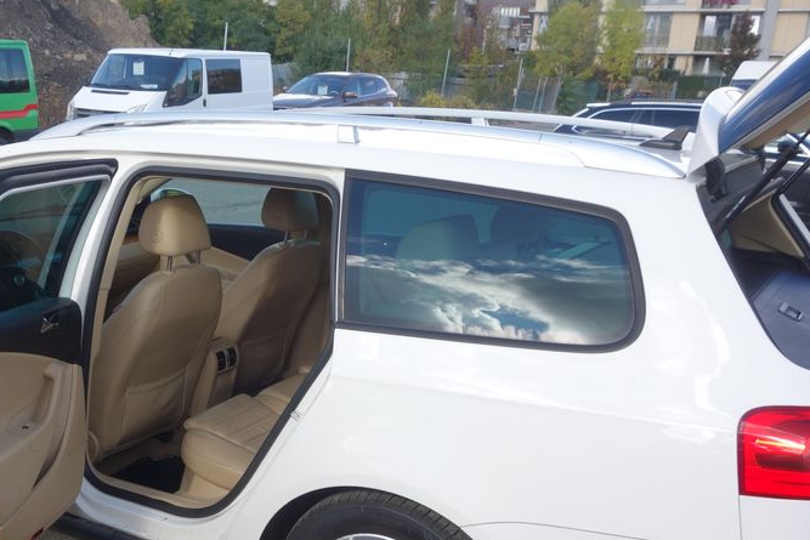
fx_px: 968
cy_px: 402
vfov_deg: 30.7
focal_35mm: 43
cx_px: 247
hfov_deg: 44.5
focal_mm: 10.4
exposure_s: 1/160
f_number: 5.6
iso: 125
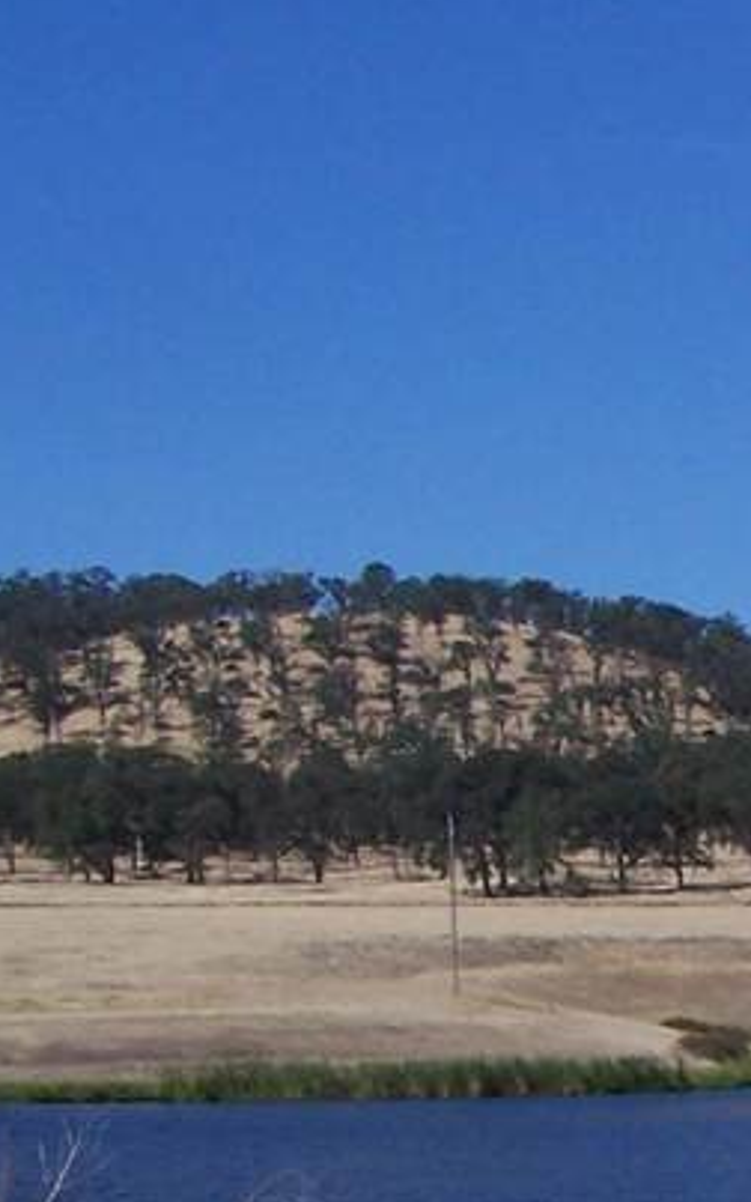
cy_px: 1169
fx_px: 4190
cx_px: 1779
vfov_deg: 16.0
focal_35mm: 128
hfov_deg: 9.2
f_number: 5.6
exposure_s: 1/800
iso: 80
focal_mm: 6.3
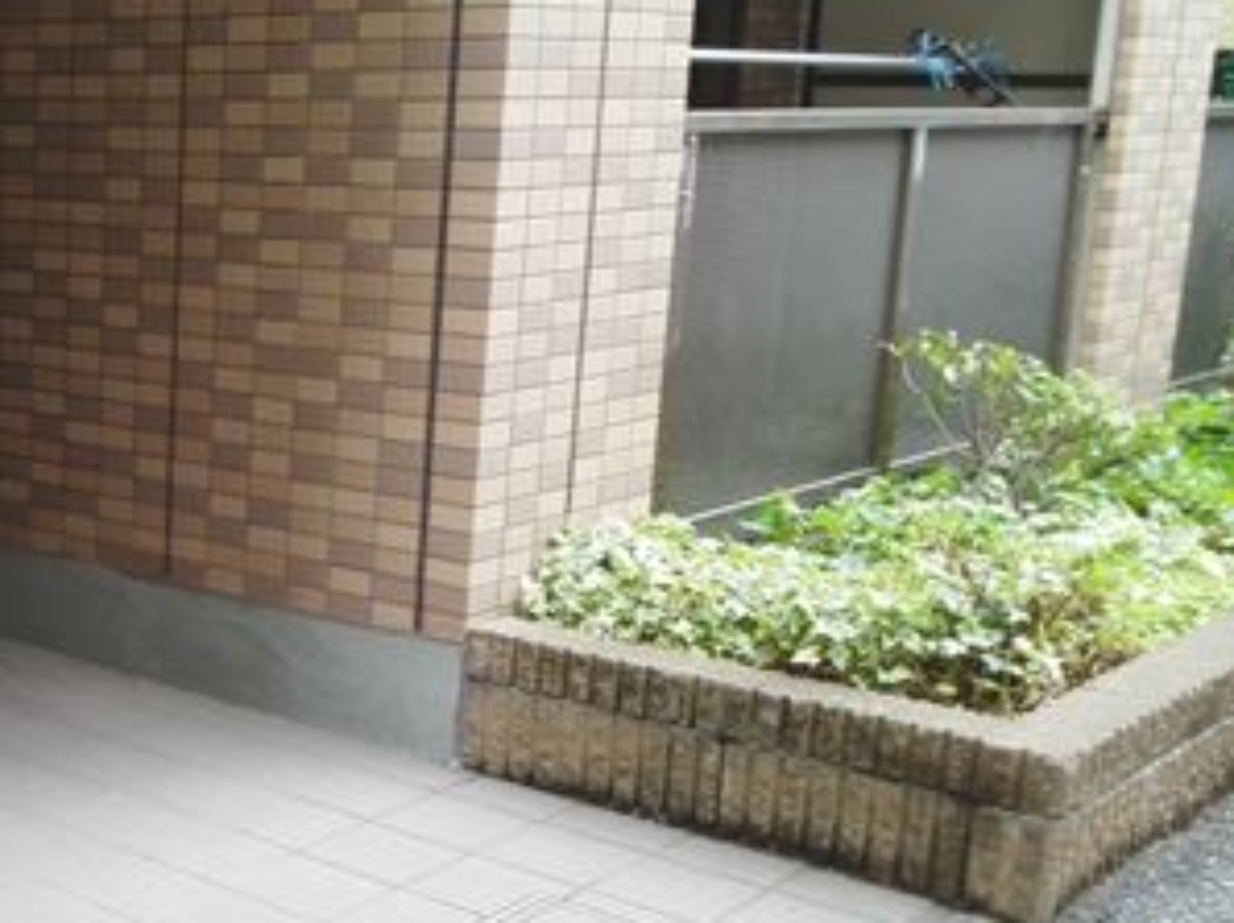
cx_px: -33
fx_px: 2066
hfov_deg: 30.6
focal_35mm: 58
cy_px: 592
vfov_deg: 25.1
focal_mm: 2.87
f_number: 2.4
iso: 71
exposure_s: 1/41.7
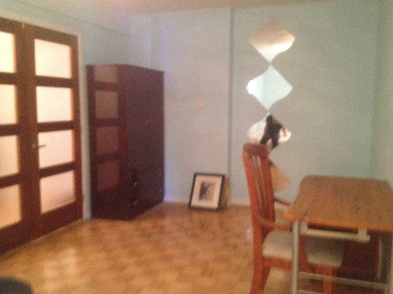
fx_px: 397
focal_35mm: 35
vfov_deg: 40.7
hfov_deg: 52.6
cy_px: 147
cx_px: 196
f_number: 2.4
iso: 640
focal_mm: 4.28
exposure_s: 1/17
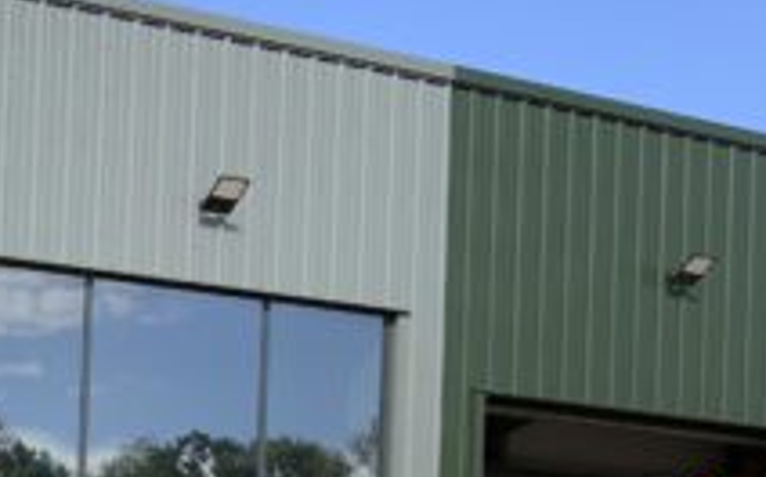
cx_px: -369
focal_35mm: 93
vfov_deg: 13.3
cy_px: 687
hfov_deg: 19.6
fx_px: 1939
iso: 16
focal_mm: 3
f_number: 1.8
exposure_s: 1/1342
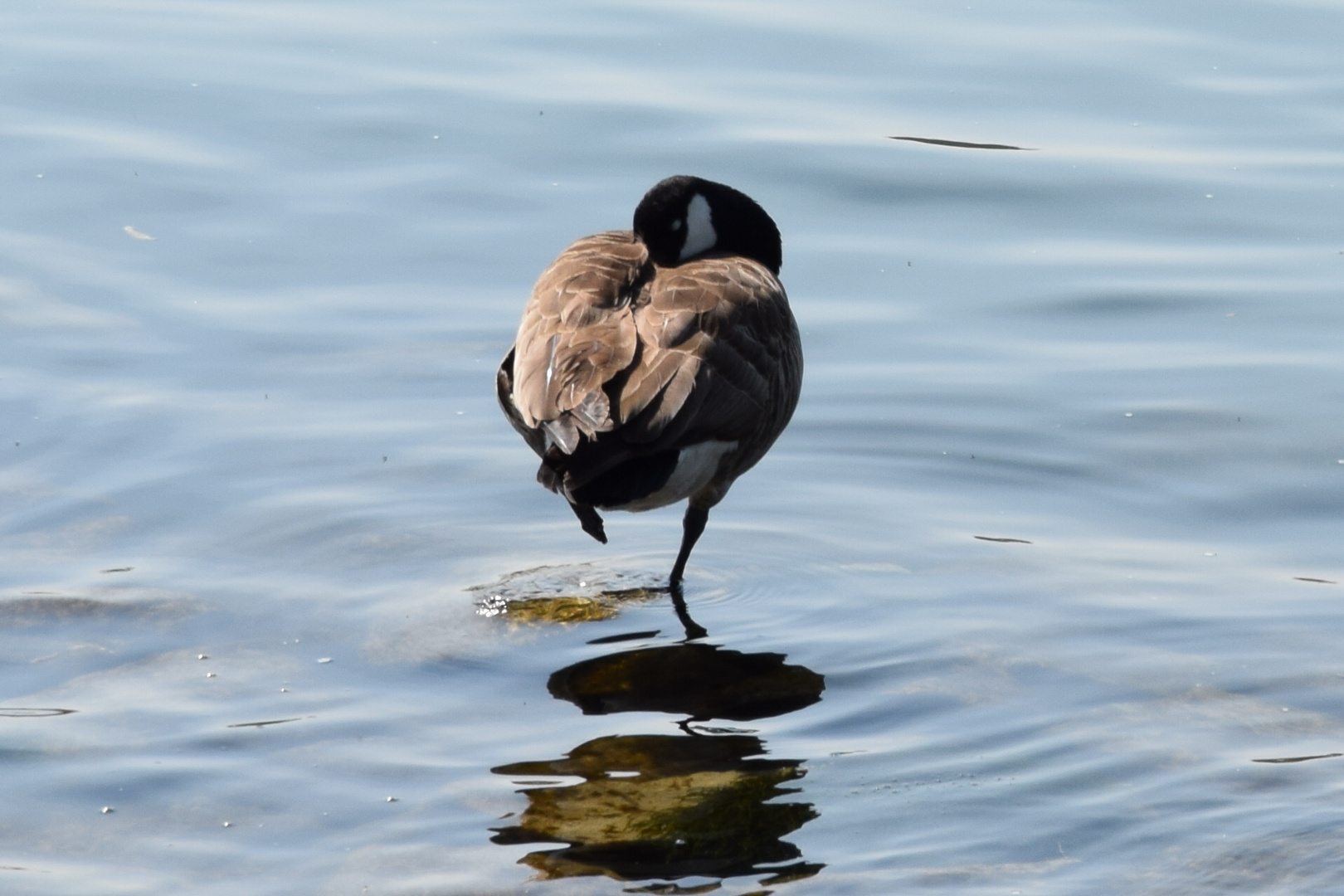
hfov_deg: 13.0
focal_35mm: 158
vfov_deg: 8.7
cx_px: 672
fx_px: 5880
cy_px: 448
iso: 200
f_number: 10
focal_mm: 105
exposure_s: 1/400
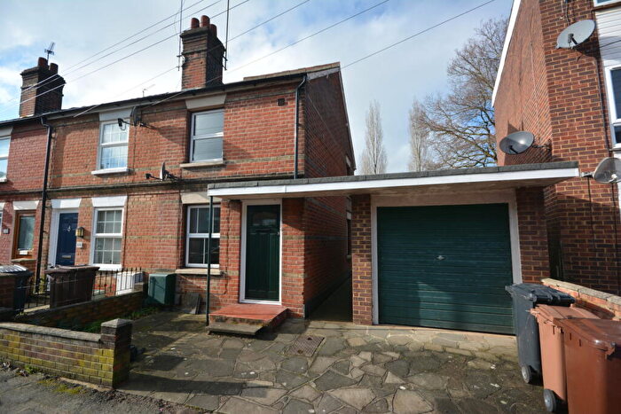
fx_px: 285
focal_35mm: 16
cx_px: 310
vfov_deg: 72.1
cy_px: 207
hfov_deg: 95.0
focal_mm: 11
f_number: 8
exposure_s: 1/250
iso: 180
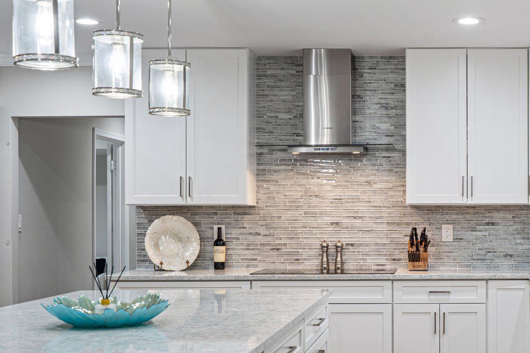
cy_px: 211
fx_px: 898
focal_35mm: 61
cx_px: 441
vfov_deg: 22.2
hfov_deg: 31.8
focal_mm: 35
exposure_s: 1/8
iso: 500
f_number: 8
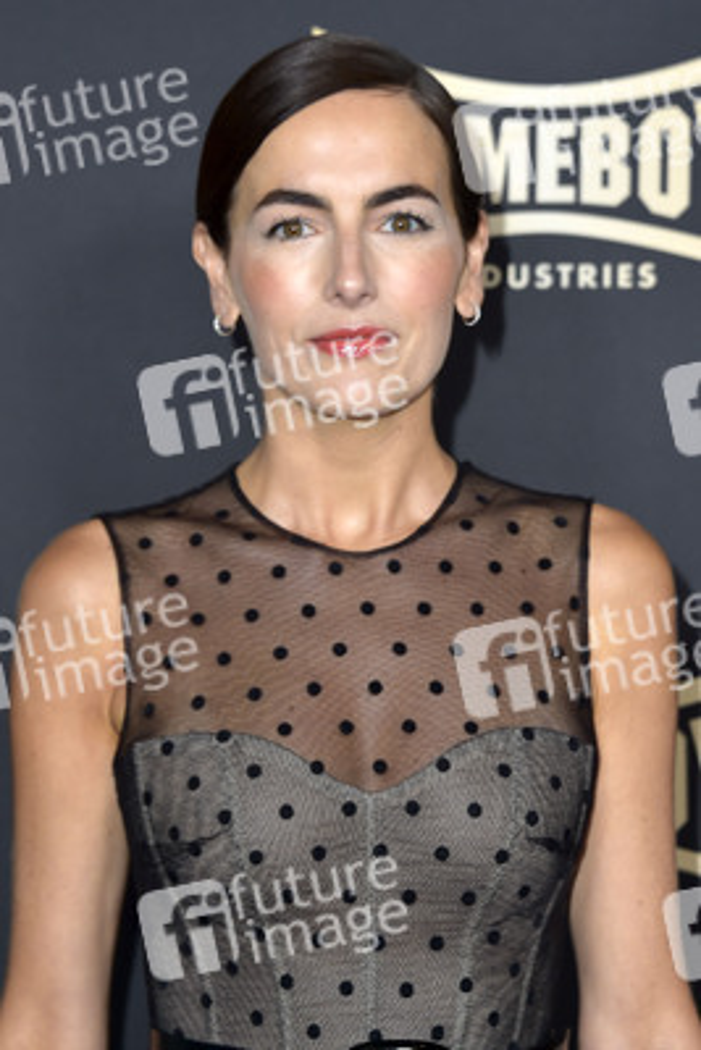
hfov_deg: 13.7
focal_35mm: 100
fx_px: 2918
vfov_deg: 20.4
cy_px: 525
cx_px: 350
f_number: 6.3
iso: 320
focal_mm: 100
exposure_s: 1/250
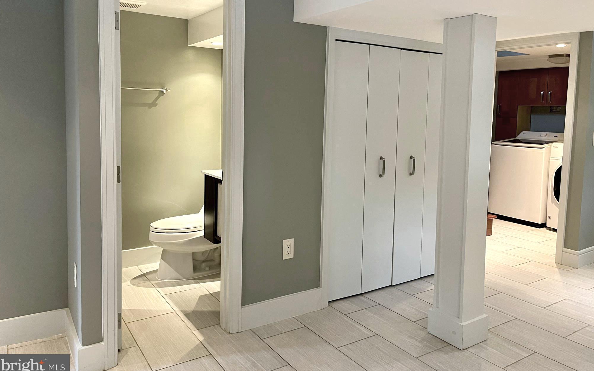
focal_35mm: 27
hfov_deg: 68.4
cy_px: 152
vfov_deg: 45.8
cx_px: 298
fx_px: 437
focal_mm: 5.1
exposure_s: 1/60
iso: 400
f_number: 1.6
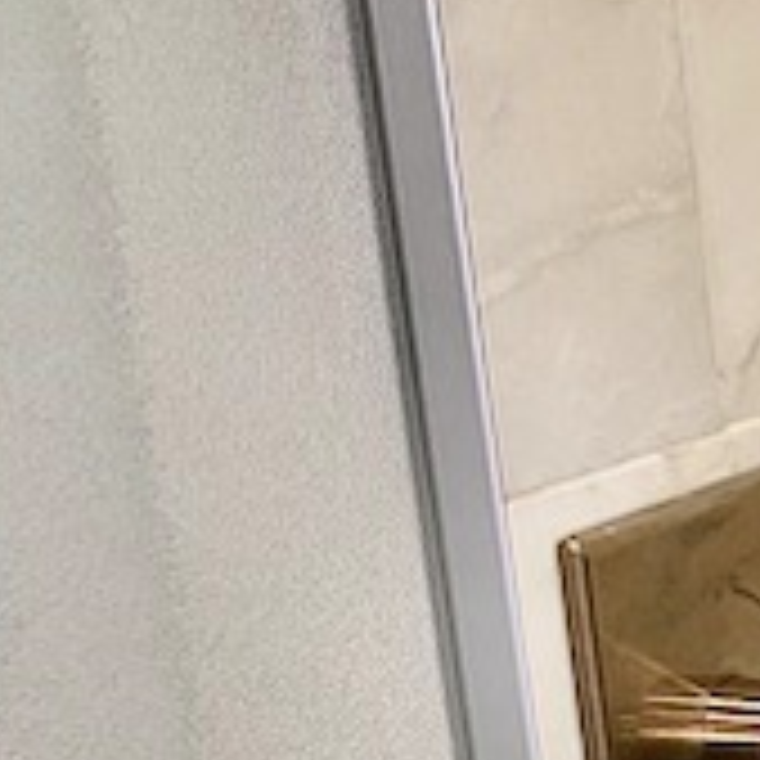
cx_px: 1466
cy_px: 1295
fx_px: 3378
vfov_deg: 12.0
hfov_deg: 11.7
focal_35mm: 136
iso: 125
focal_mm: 4.25
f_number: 1.8
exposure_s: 1/60
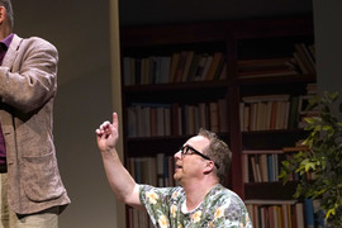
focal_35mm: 177
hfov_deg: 11.6
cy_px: 152
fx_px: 1681
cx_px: 132
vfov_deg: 7.8
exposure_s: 1/160
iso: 1600
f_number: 5.6
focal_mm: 106
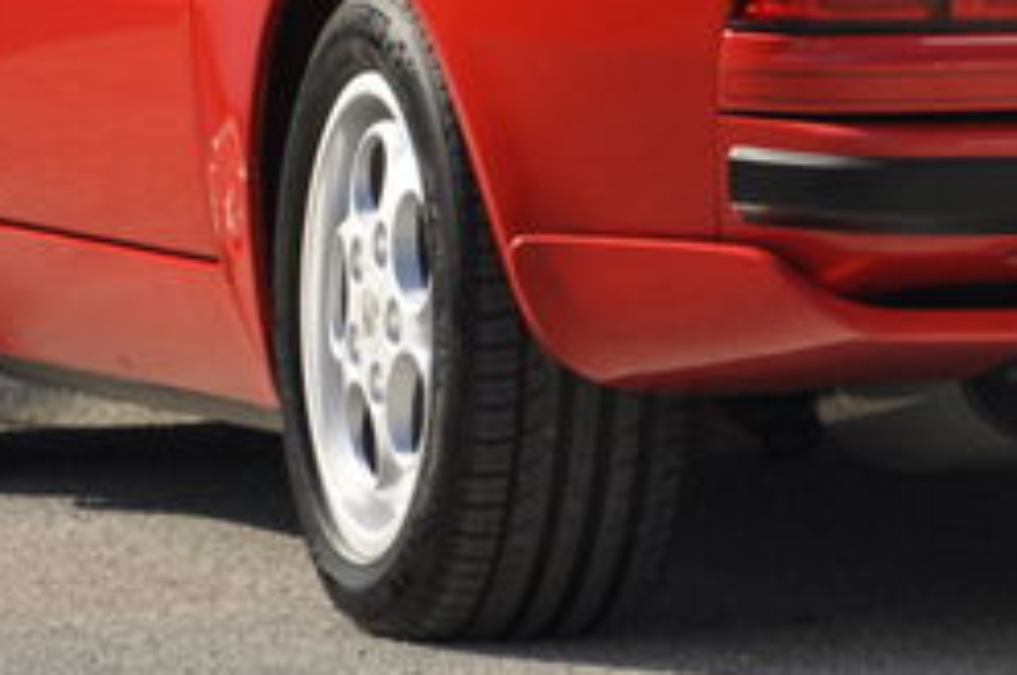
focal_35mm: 1028
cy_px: -78
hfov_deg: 2.0
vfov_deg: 1.3
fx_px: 29003
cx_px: 902
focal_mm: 220
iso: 500
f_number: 6.3
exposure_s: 1/400
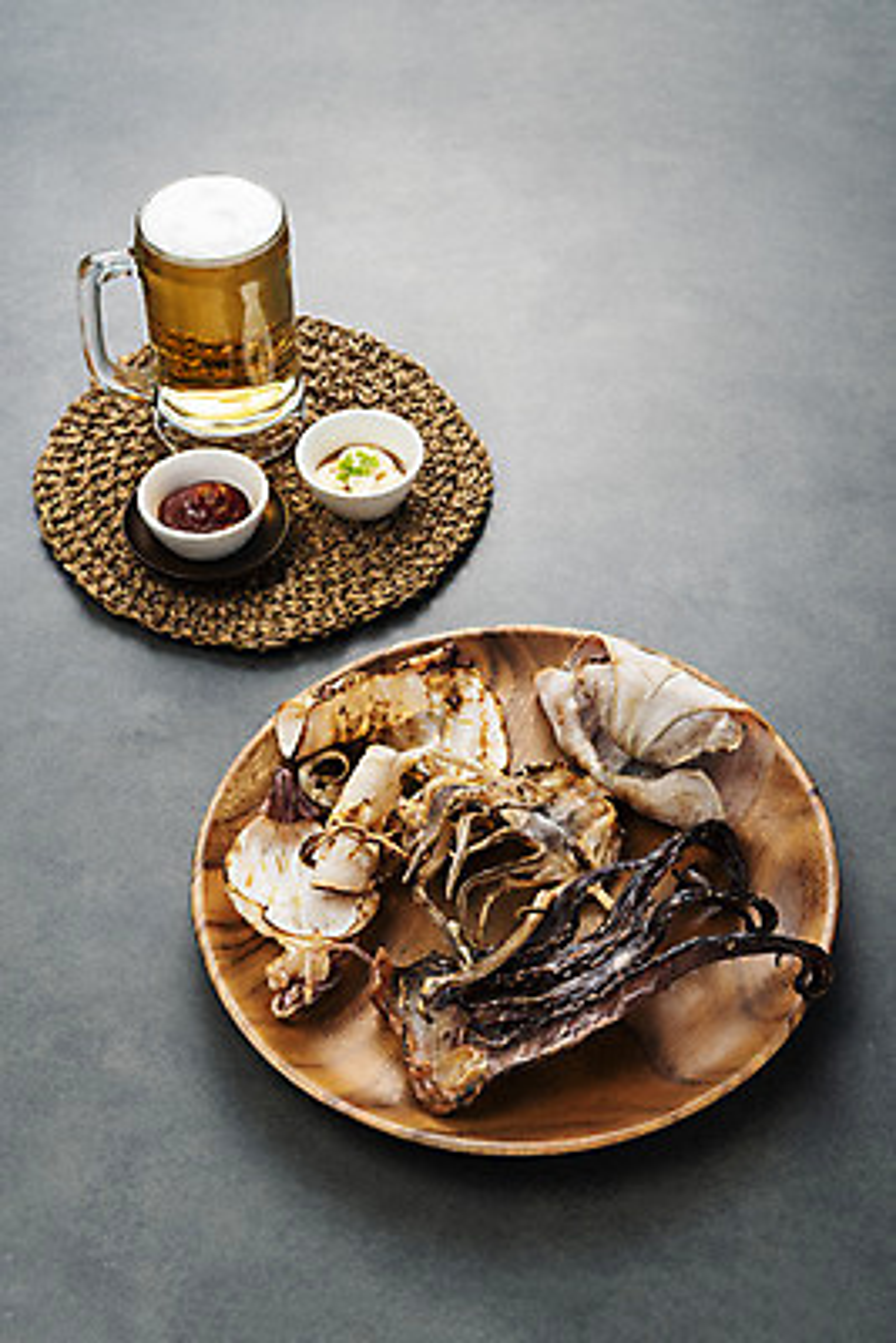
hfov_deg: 23.4
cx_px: 448
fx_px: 2163
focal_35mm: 58
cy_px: 672
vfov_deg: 34.5
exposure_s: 1/125
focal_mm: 58
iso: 100
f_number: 10
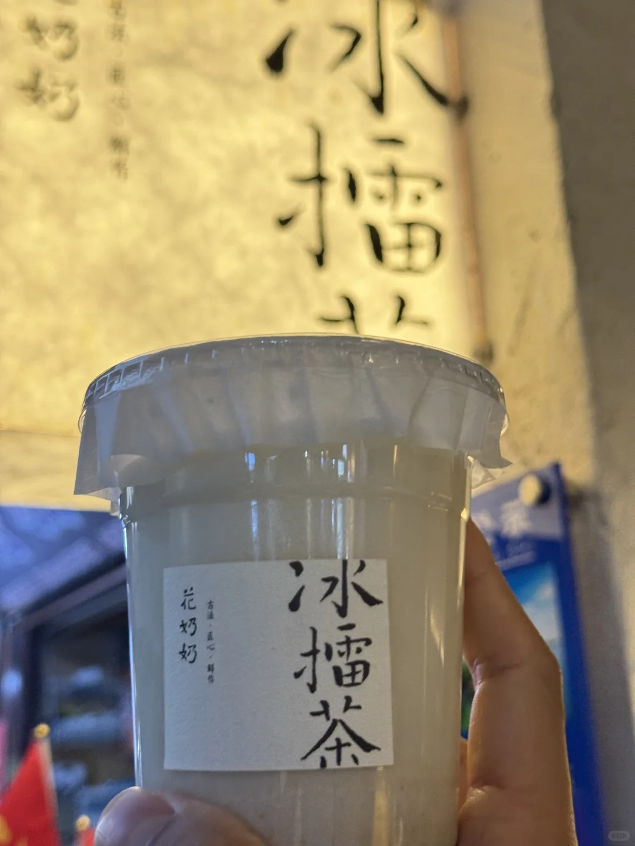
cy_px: 423
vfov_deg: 39.7
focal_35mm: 48
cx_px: 318
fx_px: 1174
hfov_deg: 30.3
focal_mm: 6.76
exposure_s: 1/50
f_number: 1.78
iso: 100
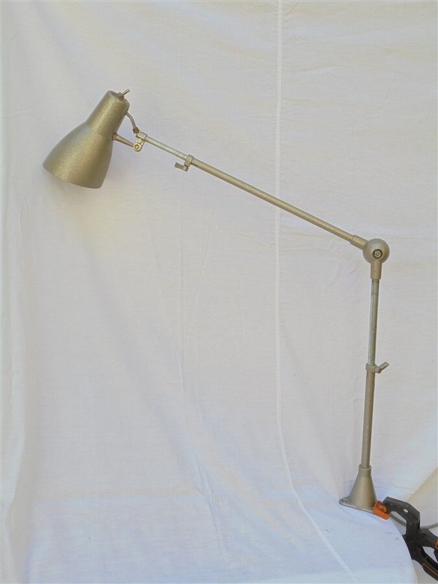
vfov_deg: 49.0
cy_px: 292
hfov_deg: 37.7
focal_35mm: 38
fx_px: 641
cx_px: 219
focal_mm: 6.9
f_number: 4.2
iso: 100
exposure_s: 1/160
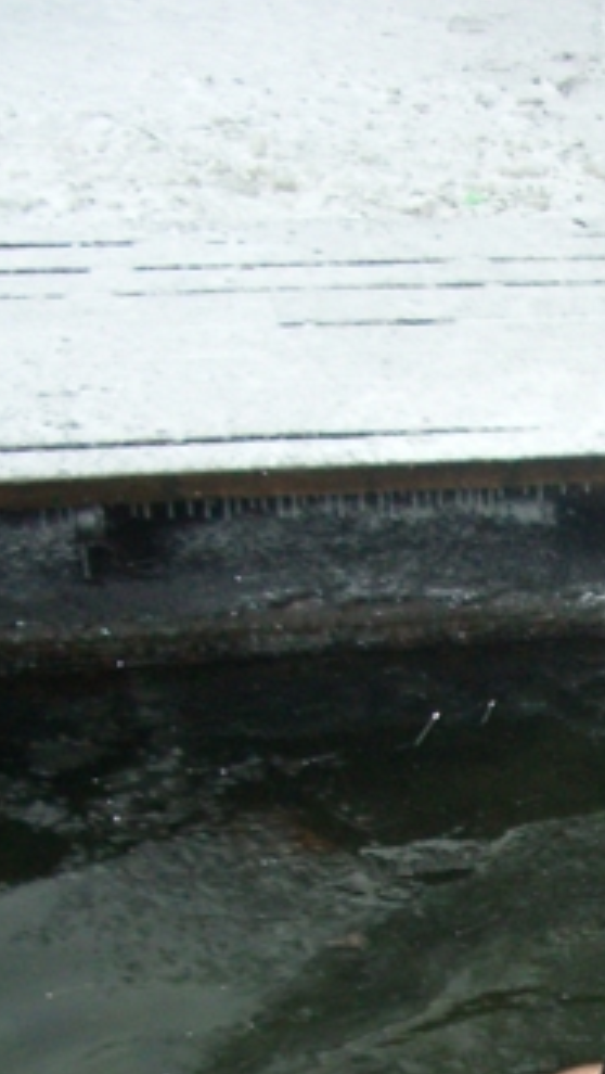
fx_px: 2107
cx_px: 755
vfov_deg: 27.5
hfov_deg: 15.6
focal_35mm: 74
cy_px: 976
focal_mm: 5.8
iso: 200
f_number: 2.6
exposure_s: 1/125
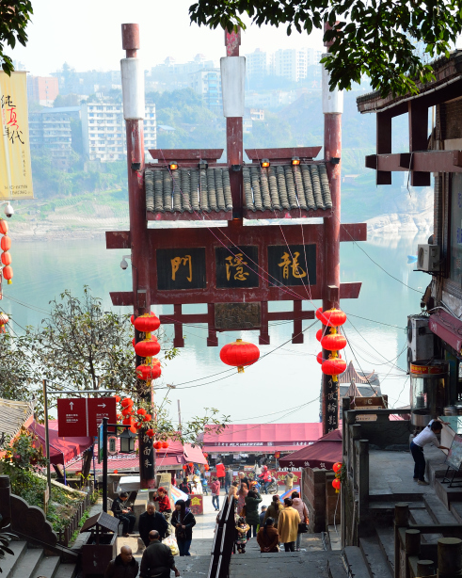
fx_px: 1282
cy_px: 457
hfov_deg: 20.4
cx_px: 238
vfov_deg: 25.0
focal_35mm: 75
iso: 400
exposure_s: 1/500
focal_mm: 32
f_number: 5.6
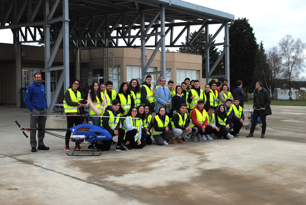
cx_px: 153
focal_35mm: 44
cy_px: 102
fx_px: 370
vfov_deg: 30.9
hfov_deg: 44.9
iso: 100
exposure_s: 1/200
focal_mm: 29
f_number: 7.1
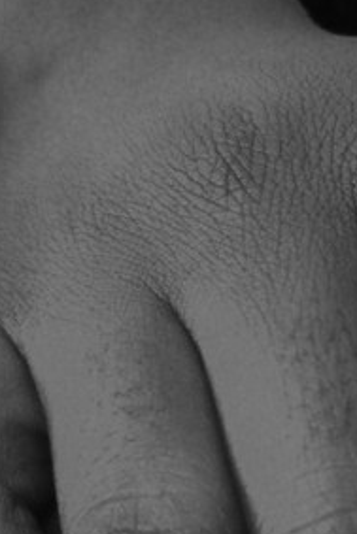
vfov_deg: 20.9
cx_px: 314
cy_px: 168
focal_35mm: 97
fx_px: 1441
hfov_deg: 14.0
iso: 100
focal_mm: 5.5
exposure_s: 1/40
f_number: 2.8
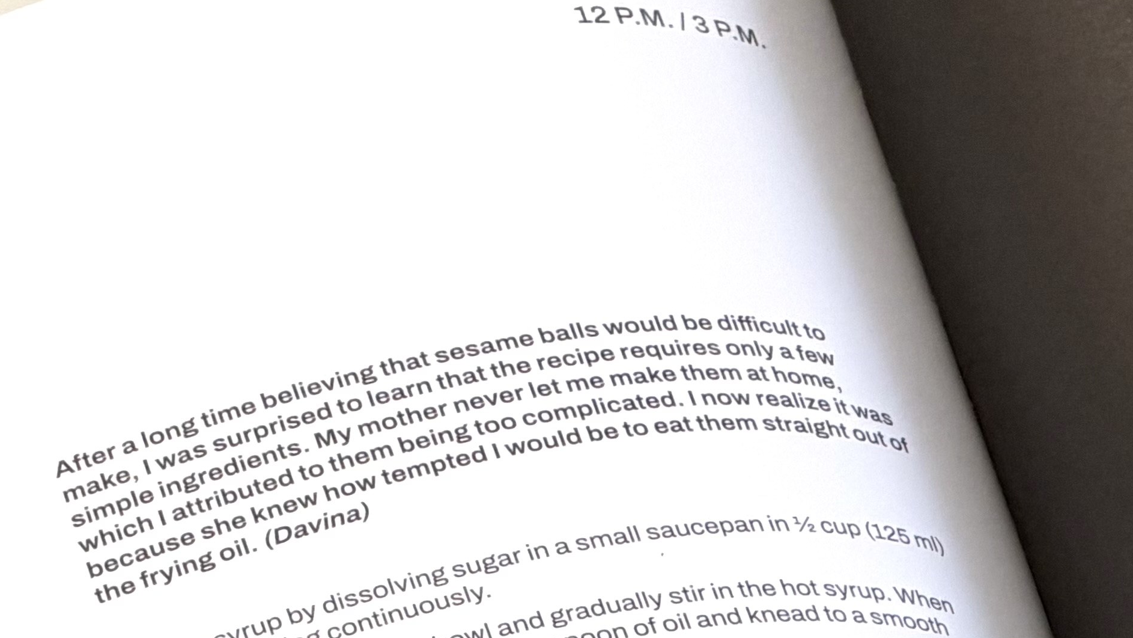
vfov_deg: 3.7
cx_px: 1109
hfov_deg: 6.5
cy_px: 749
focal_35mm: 330
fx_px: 9914
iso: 125
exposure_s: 1/100
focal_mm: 16.89
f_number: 2.8
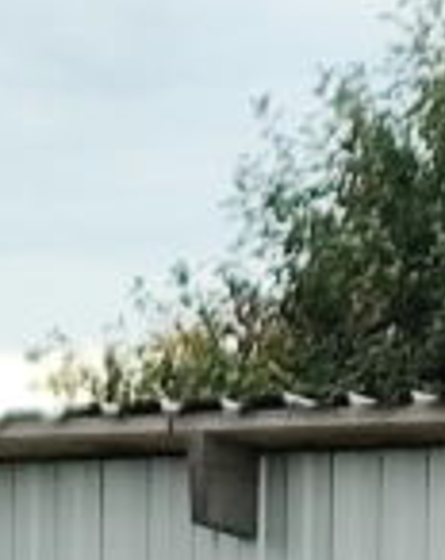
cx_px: -386
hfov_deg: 2.7
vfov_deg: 3.3
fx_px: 9341
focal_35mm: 565
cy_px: 2037
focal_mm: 4.71
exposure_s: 1/574
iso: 50
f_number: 1.79
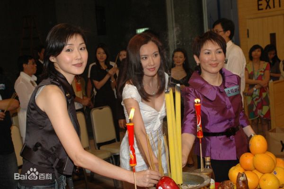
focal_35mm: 54
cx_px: 142
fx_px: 426
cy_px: 94
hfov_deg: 36.9
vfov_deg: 25.0
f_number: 6.3
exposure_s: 1/100
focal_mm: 36
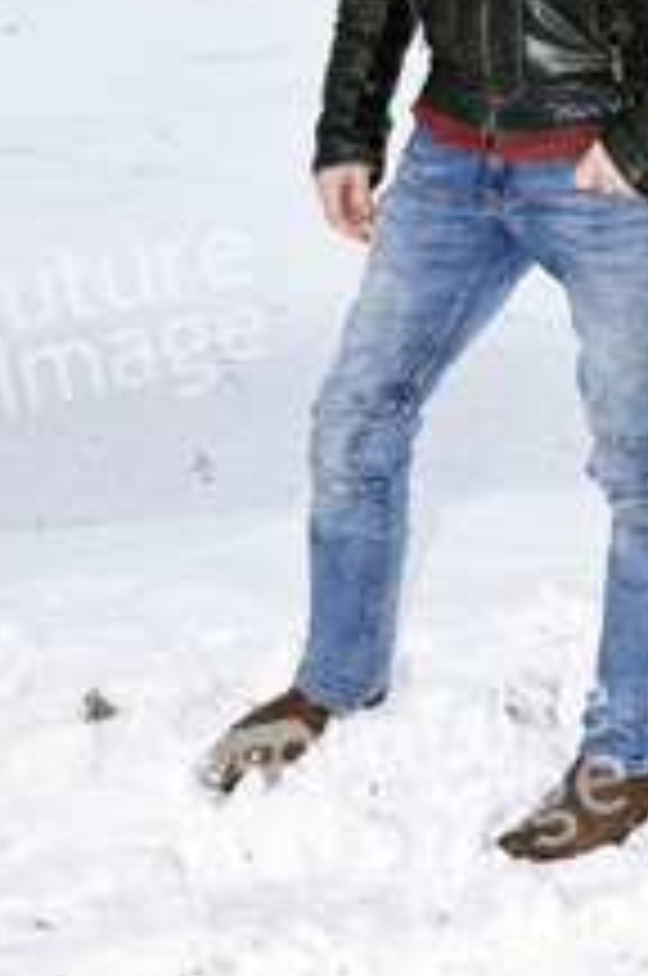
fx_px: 2600
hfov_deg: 14.1
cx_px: 526
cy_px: 112
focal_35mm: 96
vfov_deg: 20.9
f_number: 8
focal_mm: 52
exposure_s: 1/160
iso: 200
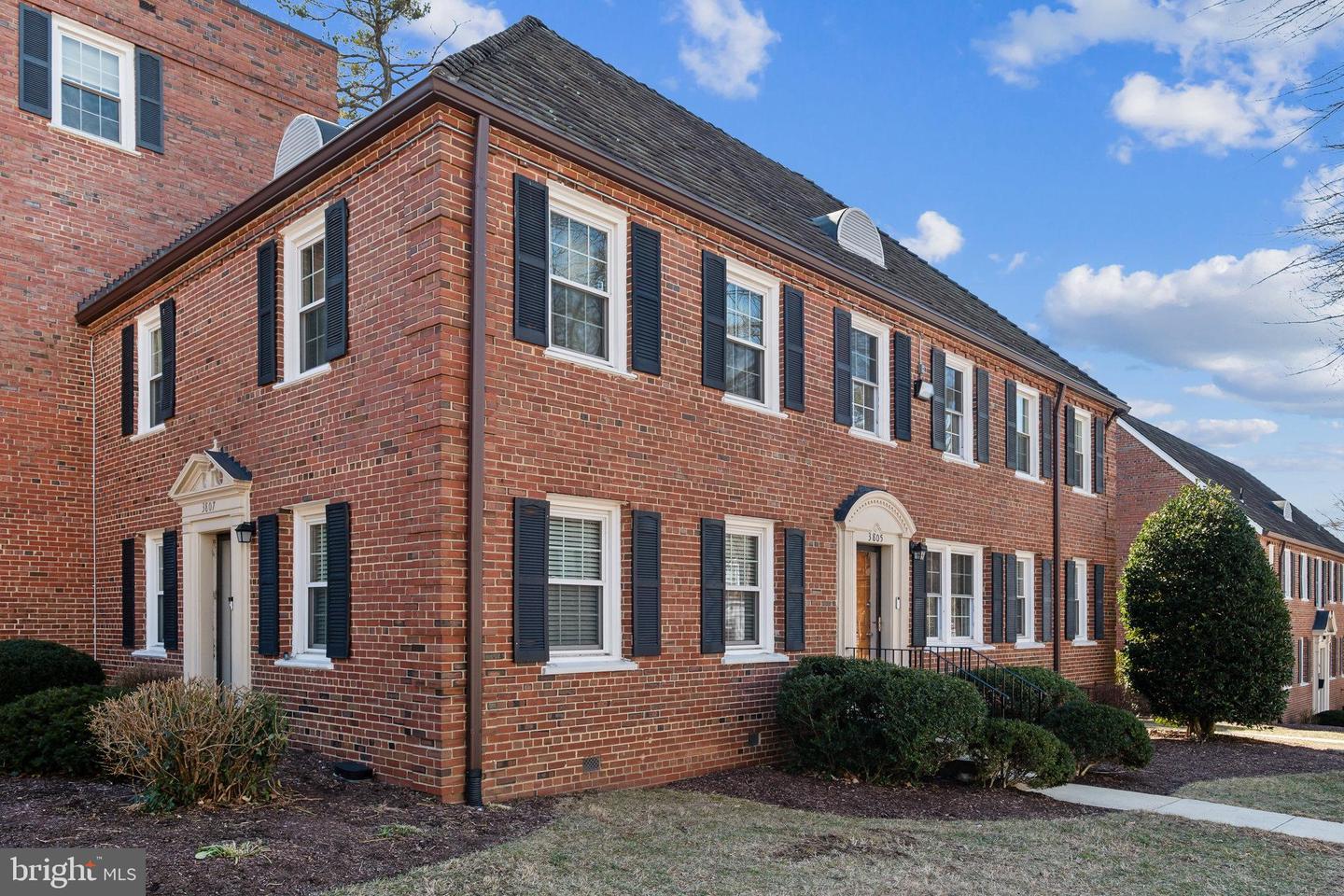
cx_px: 672
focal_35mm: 23
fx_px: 859
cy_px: 448
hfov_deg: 76.1
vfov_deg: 55.1
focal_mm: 15.1
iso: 125
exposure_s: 1/60
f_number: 8
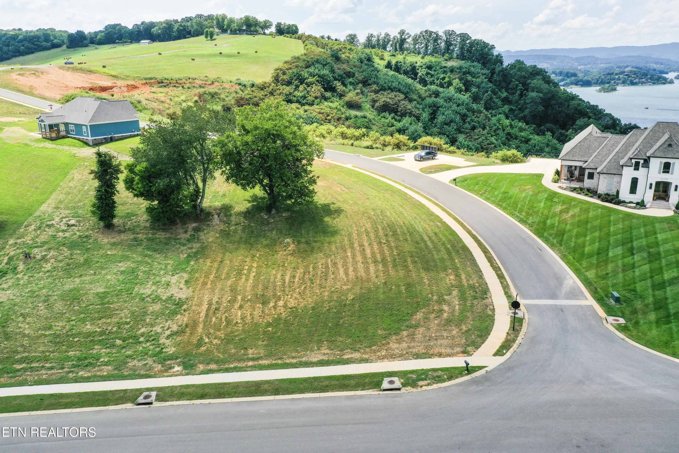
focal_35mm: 28
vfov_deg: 46.4
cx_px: 340
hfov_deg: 65.5
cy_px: 226
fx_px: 528
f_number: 6.3
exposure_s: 1/640
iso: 100
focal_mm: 10.26
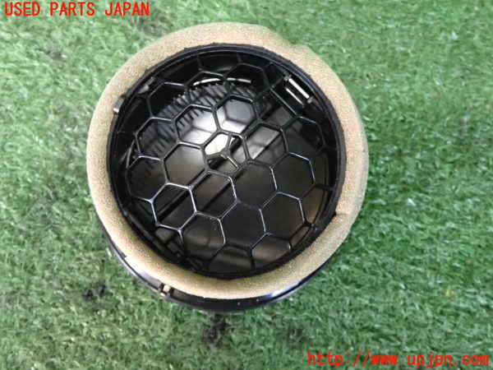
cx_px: 246
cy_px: 185
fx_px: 669
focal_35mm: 47
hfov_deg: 40.4
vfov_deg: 30.9
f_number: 3.1
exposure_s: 1/50
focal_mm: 8.4
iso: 3200
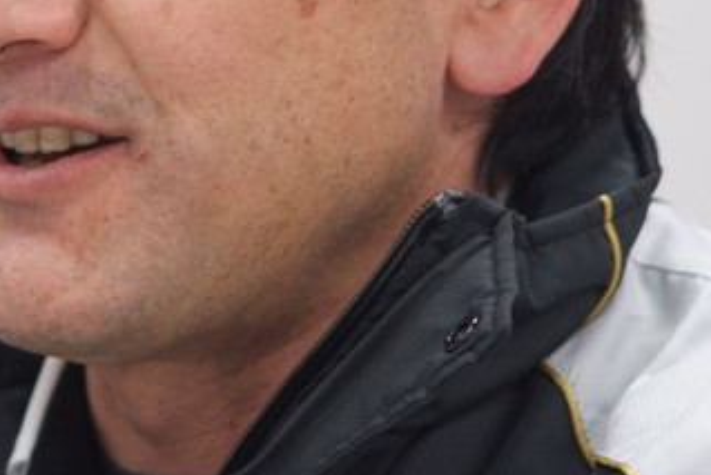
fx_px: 12033
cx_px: 51
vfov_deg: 2.3
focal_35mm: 609
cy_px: -42
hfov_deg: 3.4
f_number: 2.8
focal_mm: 180
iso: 800
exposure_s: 1/125
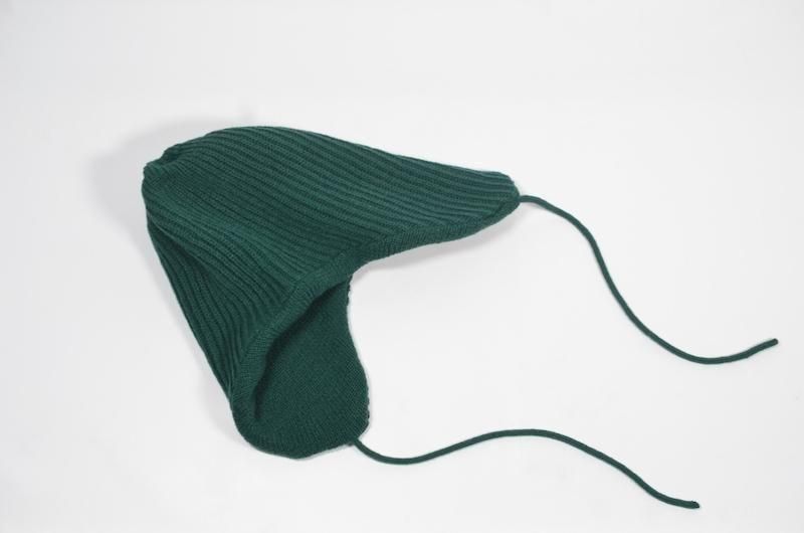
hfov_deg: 33.5
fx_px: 1337
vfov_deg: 22.5
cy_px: 266
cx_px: 402
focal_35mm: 60
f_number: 5
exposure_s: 1/100
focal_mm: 40
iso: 800
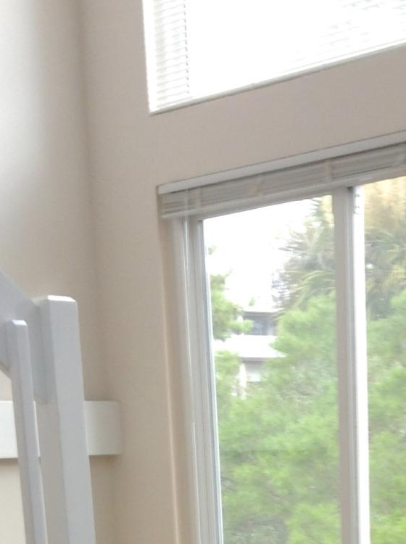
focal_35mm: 88
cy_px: 693
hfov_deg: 16.7
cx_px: 279
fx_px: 1380
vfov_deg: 20.5
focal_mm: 3.3
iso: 32
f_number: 2.4
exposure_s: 1/25
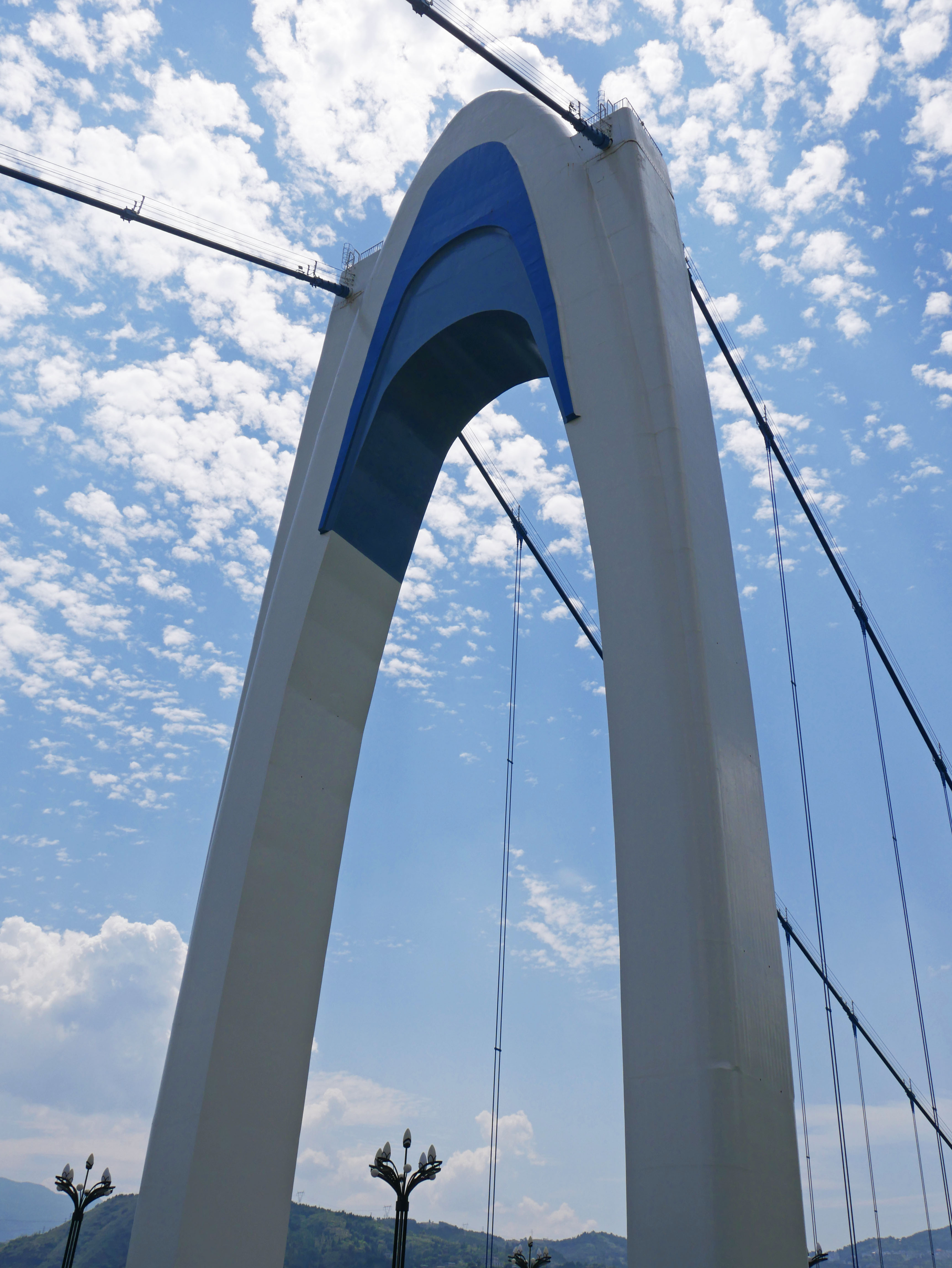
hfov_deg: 44.2
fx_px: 1173
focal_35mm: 32
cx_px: 476
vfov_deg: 56.8
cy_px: 634
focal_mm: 16
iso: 200
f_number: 11
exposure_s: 1/800
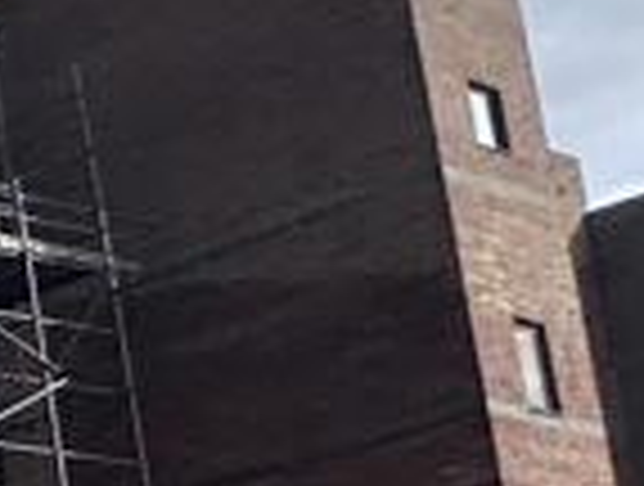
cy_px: 891
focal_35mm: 100
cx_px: -1545
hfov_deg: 9.9
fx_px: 1865
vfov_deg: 13.3
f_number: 2.2
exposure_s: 1/2212
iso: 50
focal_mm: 2.22
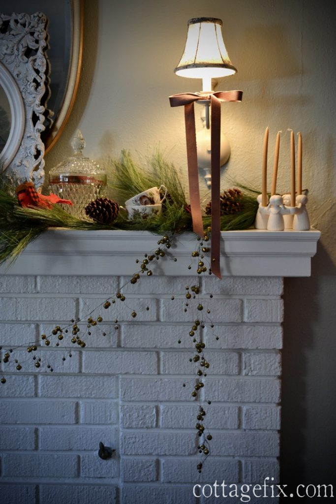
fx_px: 840
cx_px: 168
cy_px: 252
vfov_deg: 33.4
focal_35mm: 60
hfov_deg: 22.6
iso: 400
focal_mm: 40
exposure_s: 1/60
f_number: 2.8
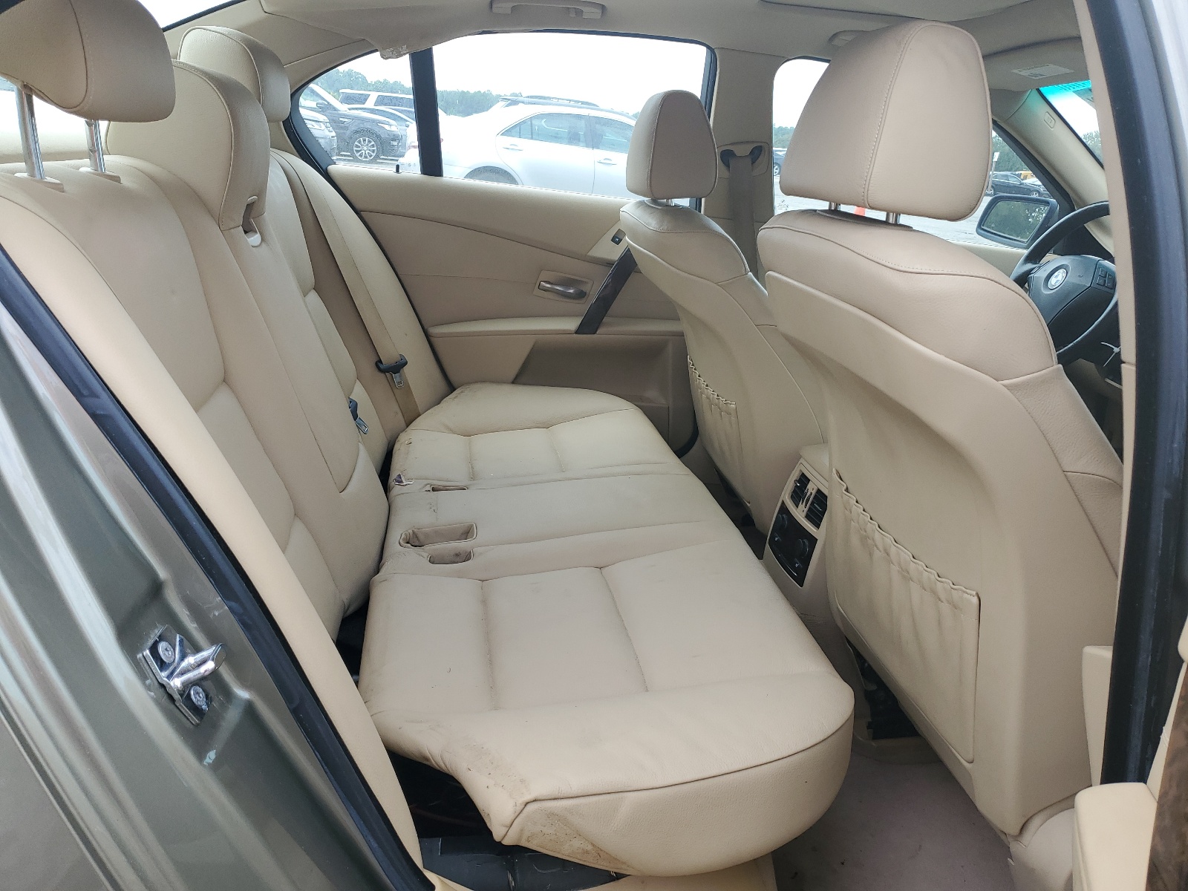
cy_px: 446
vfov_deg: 53.1
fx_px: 892
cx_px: 594
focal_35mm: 26
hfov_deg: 67.3
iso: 50
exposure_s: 1/526
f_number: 1.5
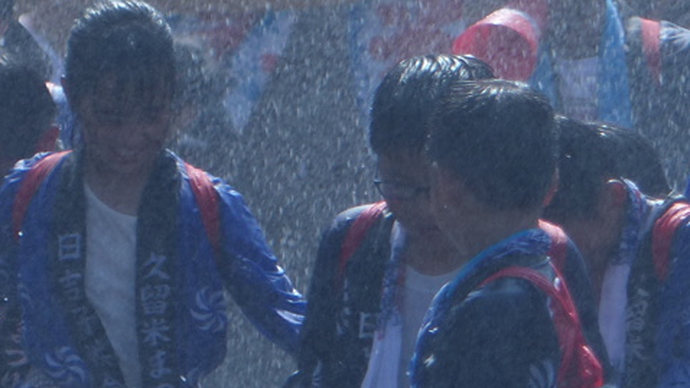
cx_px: 355
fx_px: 20732
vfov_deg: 1.1
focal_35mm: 1133
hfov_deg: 1.9
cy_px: 414
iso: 100
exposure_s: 1/640
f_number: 3.2
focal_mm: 87.3
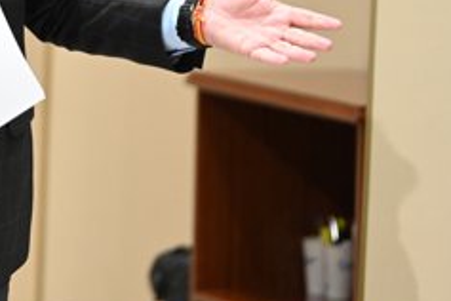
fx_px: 6201
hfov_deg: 4.2
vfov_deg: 2.8
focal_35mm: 495
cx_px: -148
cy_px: -88
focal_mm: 170
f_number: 2.8
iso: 1600
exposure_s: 1/200
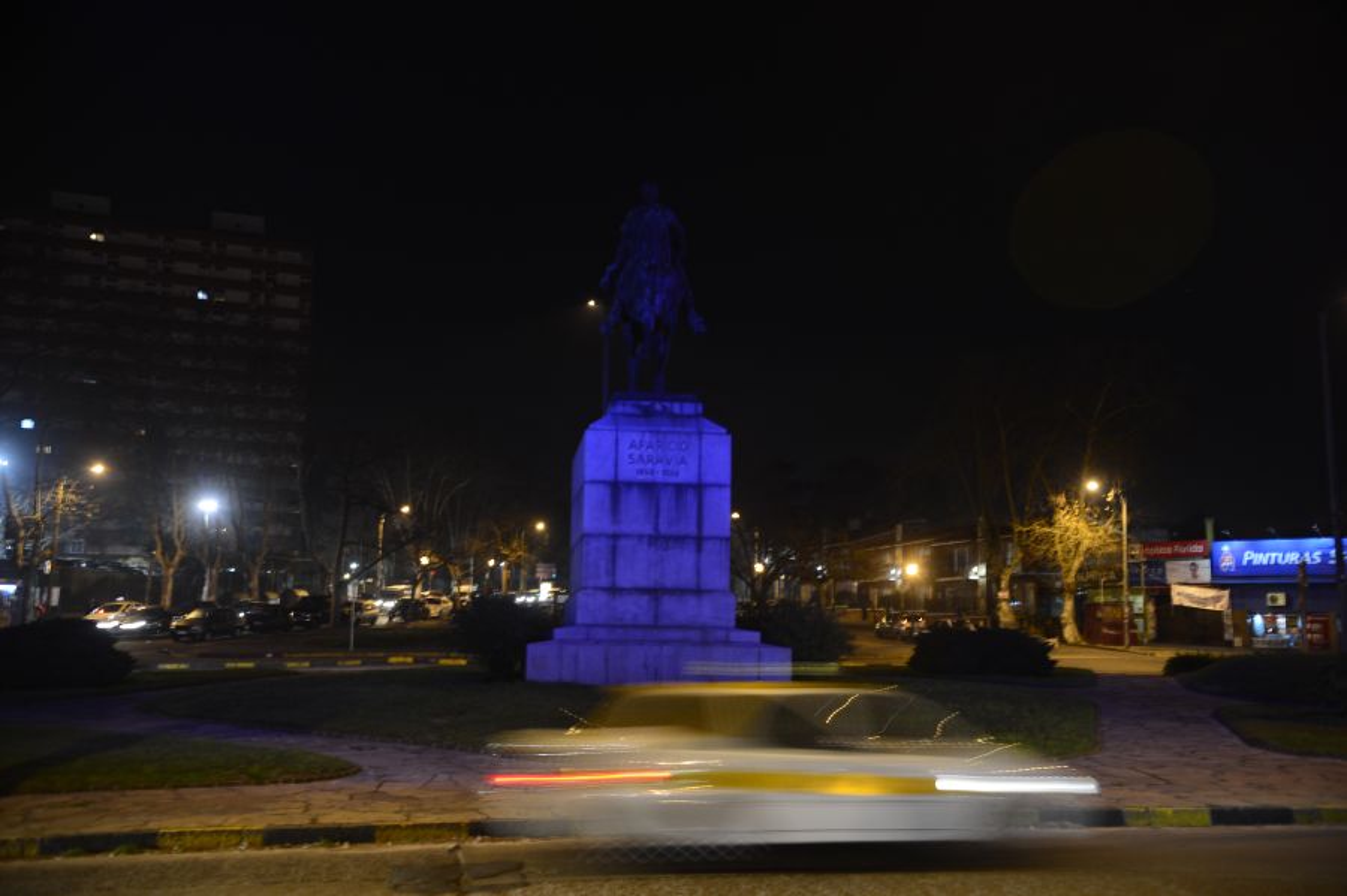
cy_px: 448
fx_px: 1421
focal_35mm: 38
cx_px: 674
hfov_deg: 50.7
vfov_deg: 35.0
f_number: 5
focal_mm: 38
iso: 1000
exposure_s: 1/5
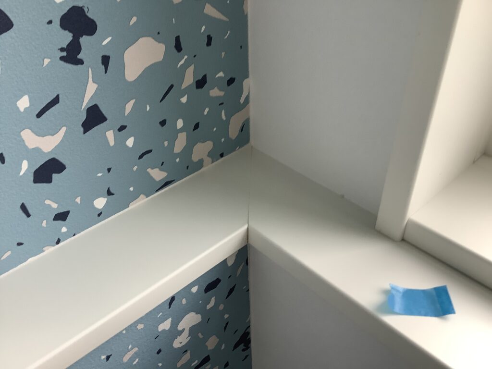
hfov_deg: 58.4
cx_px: 246
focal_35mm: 31
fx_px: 441
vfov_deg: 45.4
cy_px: 184
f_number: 2.4
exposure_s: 1/60
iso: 100
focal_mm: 3.3
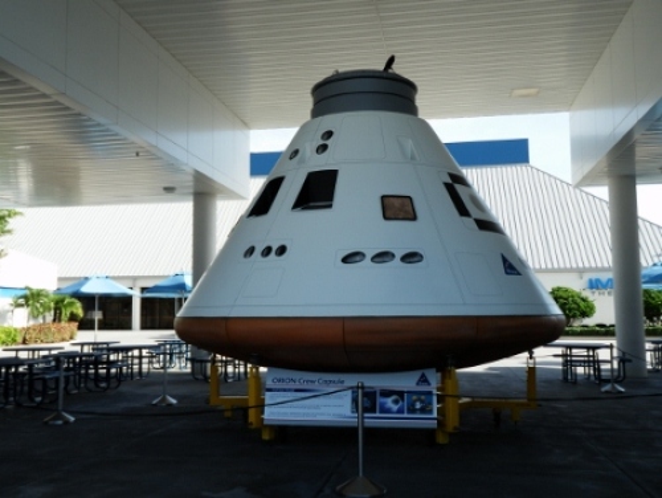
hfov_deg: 55.3
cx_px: 331
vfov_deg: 43.0
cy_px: 249
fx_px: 632
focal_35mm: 33
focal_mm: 6
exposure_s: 1/400
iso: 80
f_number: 3.4
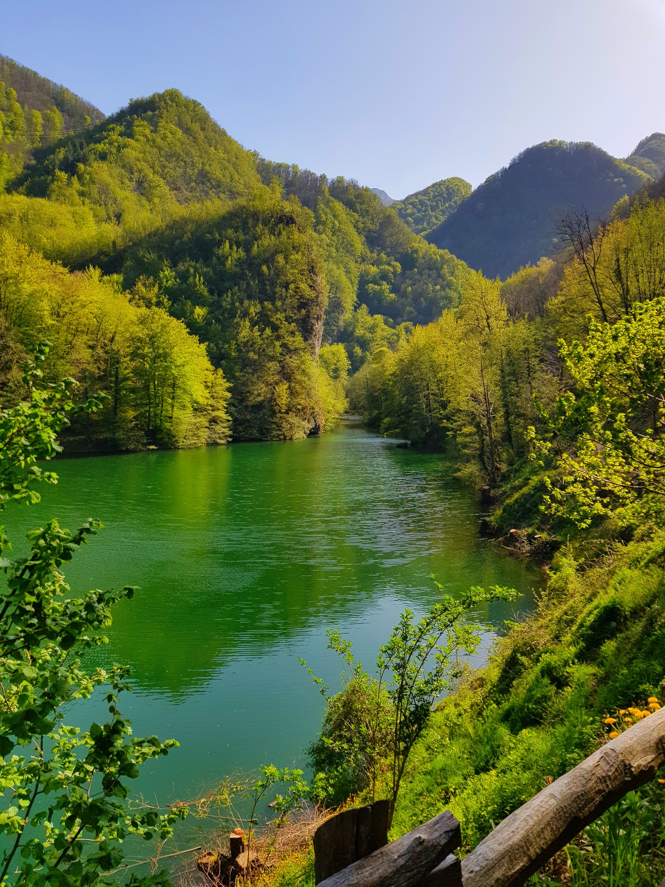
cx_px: 332
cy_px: 444
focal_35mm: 26
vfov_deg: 67.3
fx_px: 666
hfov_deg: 53.1
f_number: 1.7
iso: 40
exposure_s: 1/2448
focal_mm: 4.3
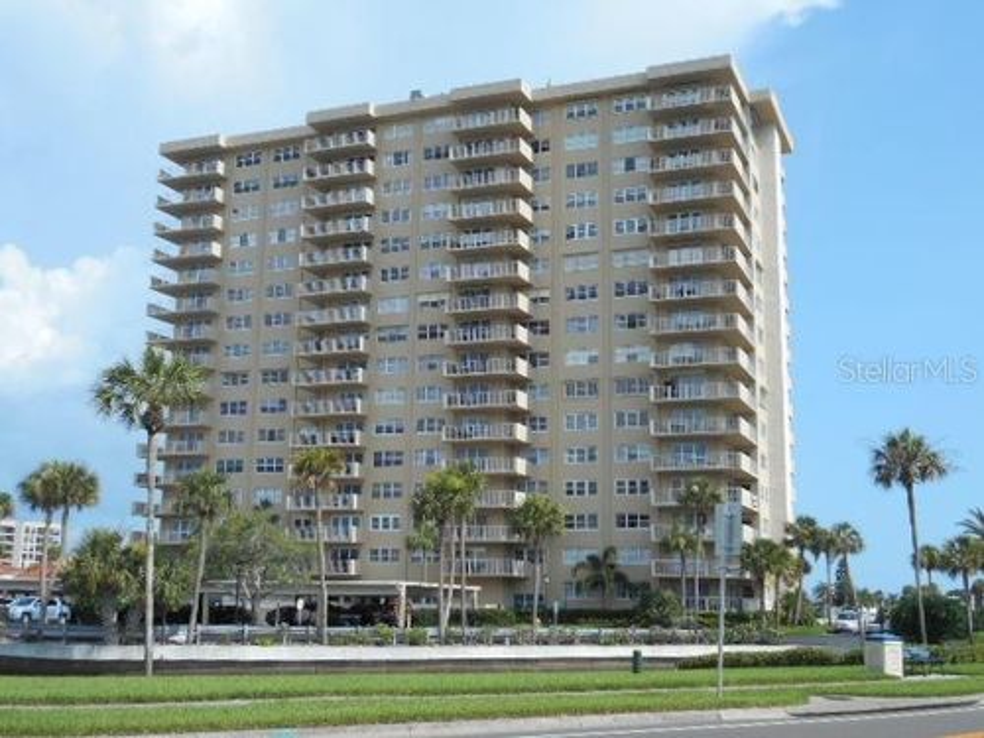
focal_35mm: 44
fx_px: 1251
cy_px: 369
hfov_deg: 42.9
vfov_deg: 32.9
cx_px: 492
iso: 80
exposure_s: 1/400
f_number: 4.7
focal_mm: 7.9
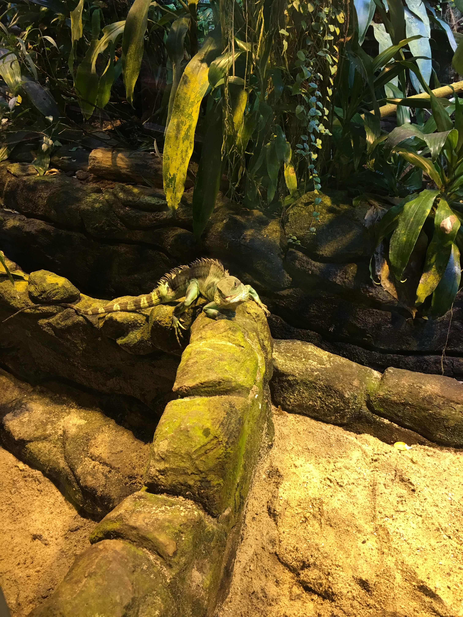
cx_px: 232
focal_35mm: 29
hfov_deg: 48.2
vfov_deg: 61.7
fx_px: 517
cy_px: 308
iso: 50
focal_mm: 4.15
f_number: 2.2
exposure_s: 1/17
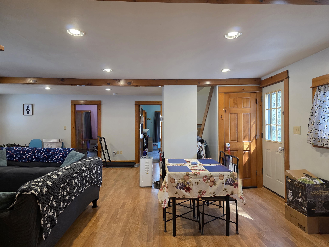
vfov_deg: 58.9
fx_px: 219
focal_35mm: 23
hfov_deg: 73.9
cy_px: 124
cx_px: 164
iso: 500
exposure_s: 1/120
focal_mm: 6.3
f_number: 1.7
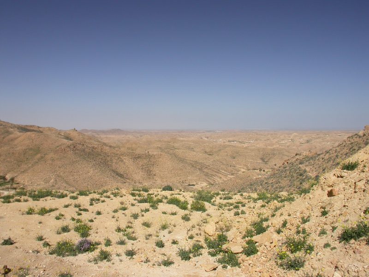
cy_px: 138
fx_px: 480
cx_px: 184
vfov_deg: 32.2
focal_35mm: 45
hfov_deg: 42.1
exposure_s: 1/203
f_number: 6.3
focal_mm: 9.3
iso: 100
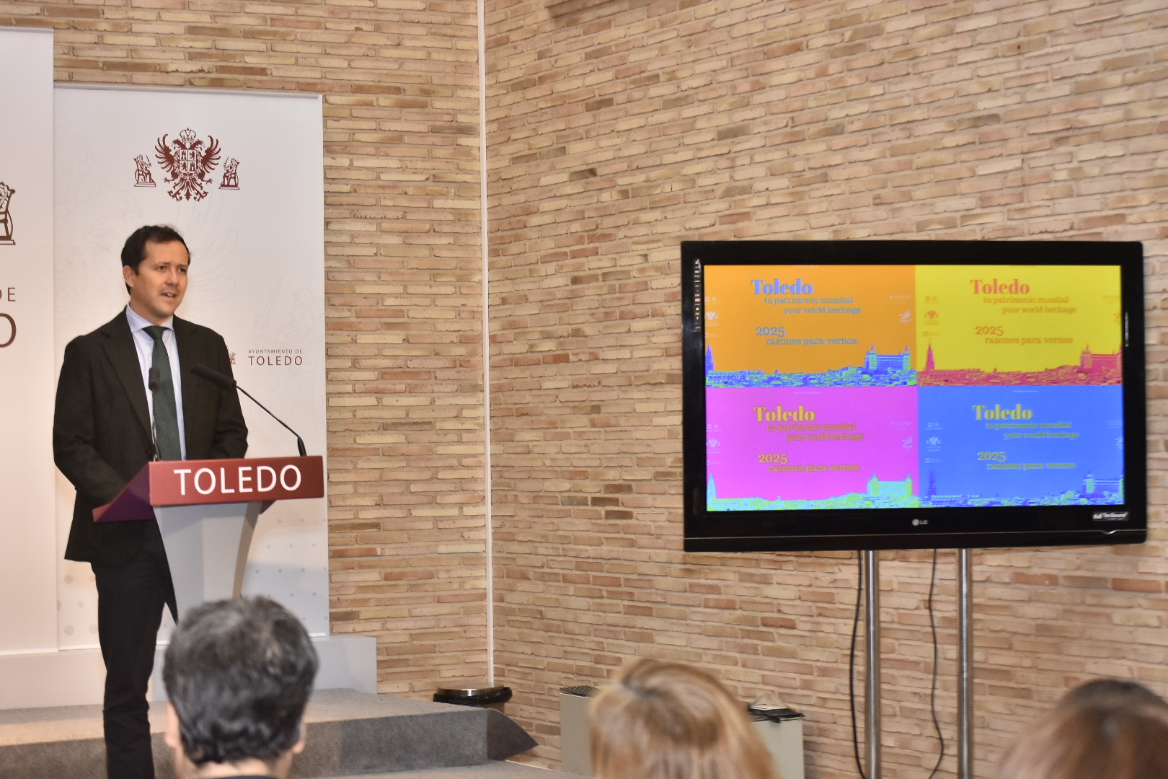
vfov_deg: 16.6
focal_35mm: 82
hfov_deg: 24.6
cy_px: 390
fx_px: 2676
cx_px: 584
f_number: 5.6
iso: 800
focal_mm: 55
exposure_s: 1/100
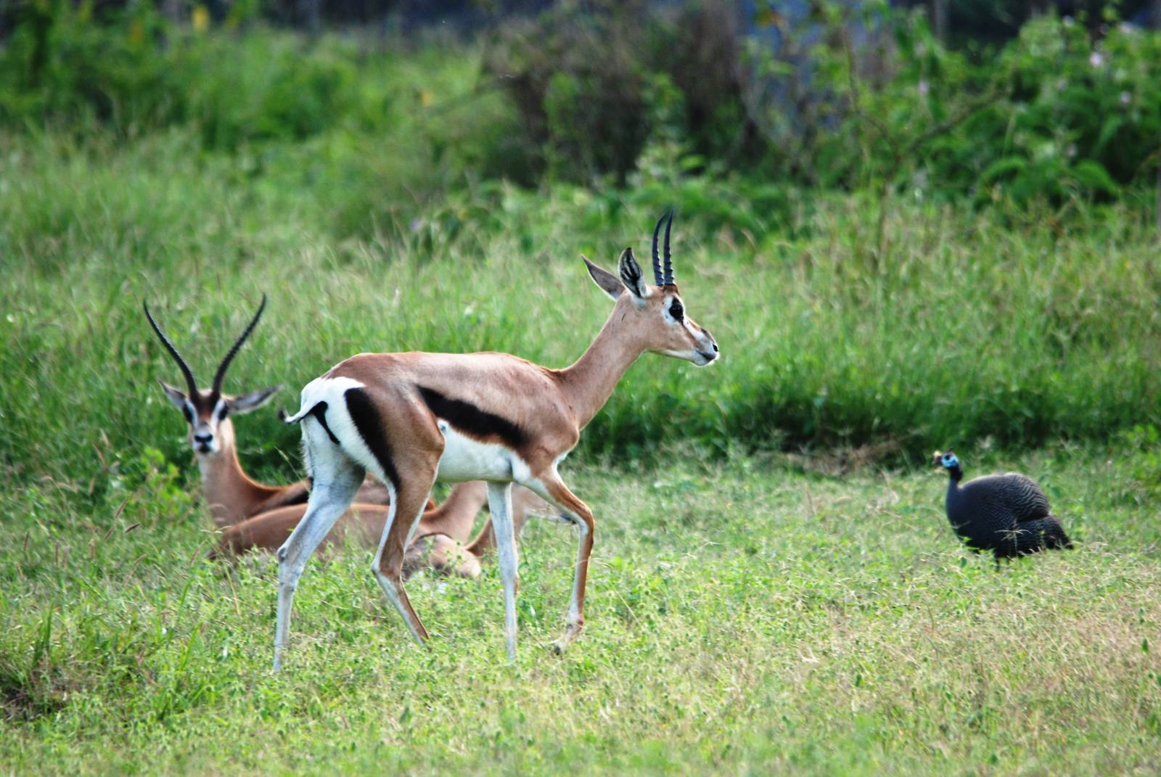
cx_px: 580
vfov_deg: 1.8
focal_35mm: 750
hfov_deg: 2.7
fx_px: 24216
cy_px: 388
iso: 400
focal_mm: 500
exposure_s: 1/250
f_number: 6.3
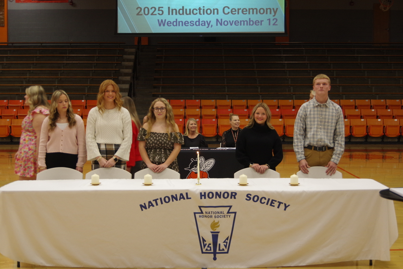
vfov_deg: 22.6
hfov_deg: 33.4
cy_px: 134
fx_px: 672
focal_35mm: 60
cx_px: 202
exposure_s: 1/80
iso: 800
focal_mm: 40
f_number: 4.5
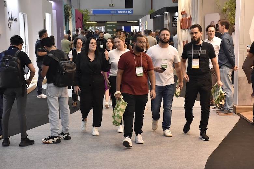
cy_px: 84
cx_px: 127
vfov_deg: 17.5
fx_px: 550
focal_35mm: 78
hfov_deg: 26.0
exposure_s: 1/100
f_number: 6.3
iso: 2000
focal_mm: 52
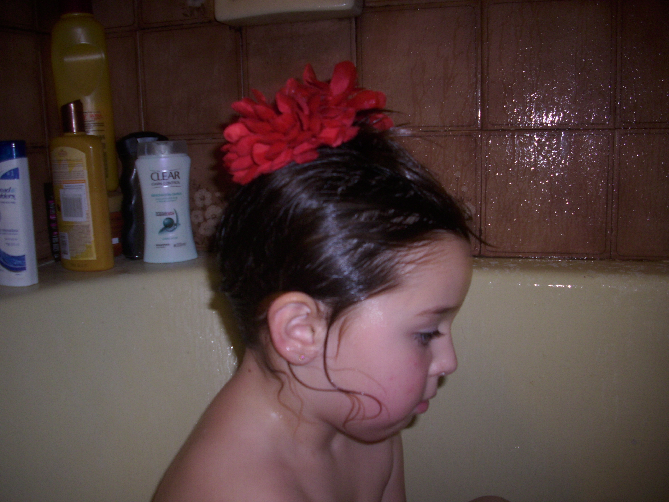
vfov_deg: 45.4
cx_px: 334
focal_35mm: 31
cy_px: 251
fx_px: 599
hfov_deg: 58.4
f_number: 2.8
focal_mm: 6.2
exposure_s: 1/30
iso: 50
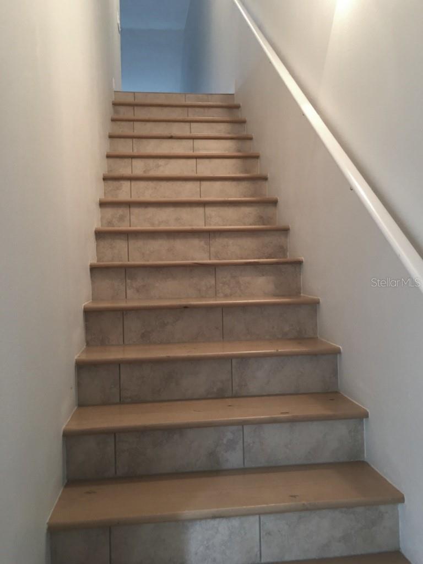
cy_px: 282
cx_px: 212
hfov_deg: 48.2
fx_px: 472
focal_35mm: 29
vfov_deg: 61.7
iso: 64
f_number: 2.2
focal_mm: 4.15
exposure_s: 1/15
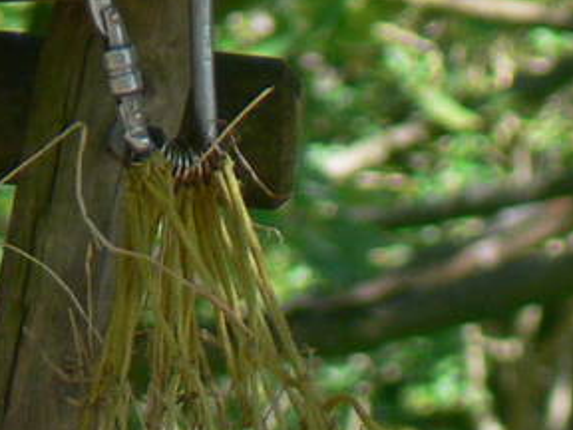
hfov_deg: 0.8
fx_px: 38651
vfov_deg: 0.6
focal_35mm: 2335
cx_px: 784
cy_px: 1155
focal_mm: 88.8
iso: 80
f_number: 5
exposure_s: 1/125
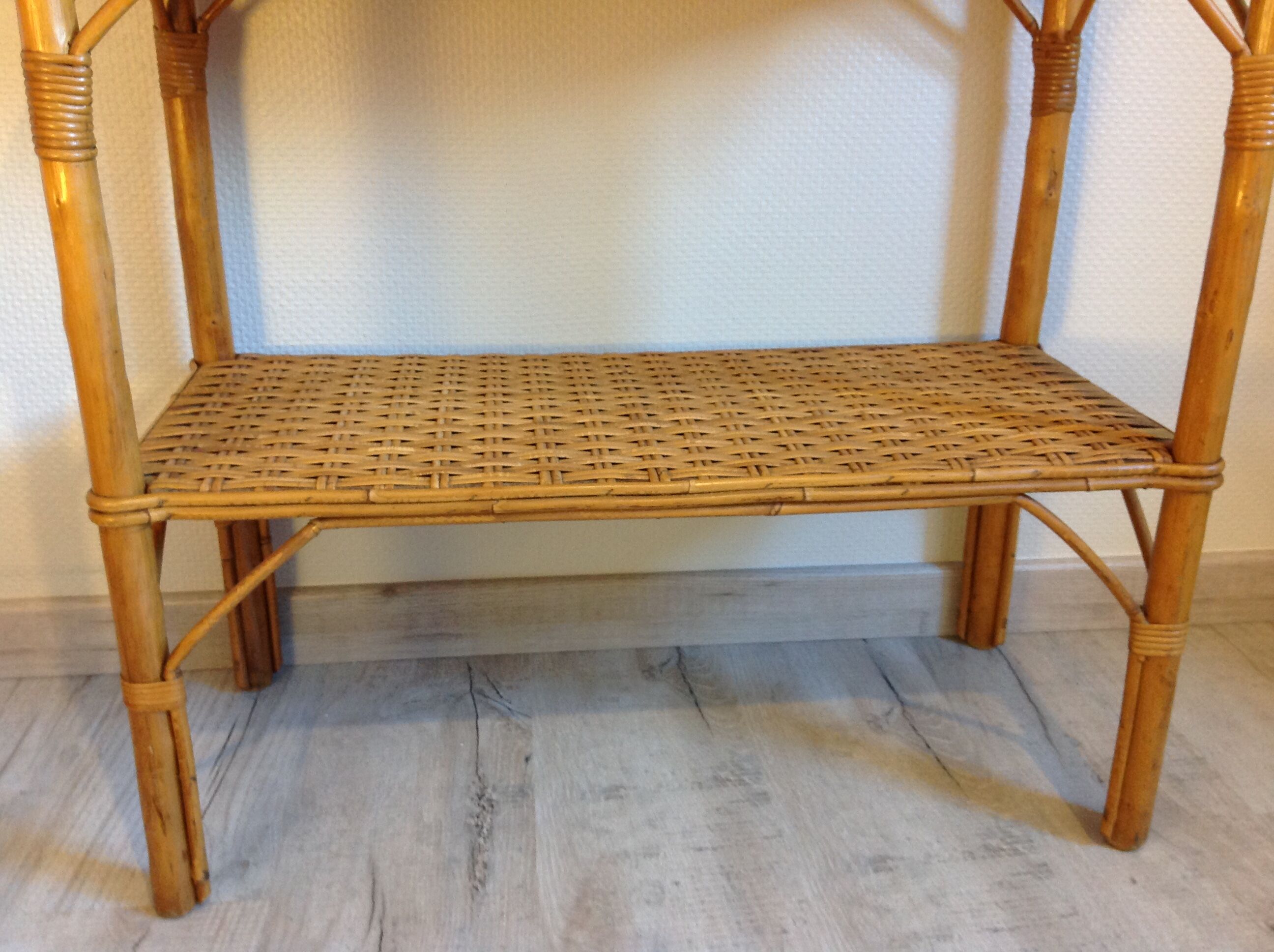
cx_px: 637
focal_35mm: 35
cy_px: 476
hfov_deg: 52.7
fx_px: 1286
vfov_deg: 40.6
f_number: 2.4
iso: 125
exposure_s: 1/15
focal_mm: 4.28
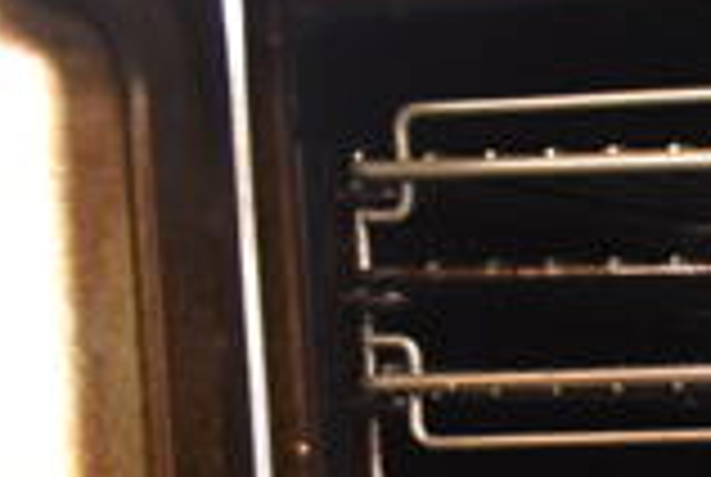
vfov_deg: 12.8
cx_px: 1350
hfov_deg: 16.0
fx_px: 2058
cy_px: 616
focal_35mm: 104
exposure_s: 1/30
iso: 1400
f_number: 3.5
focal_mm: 18
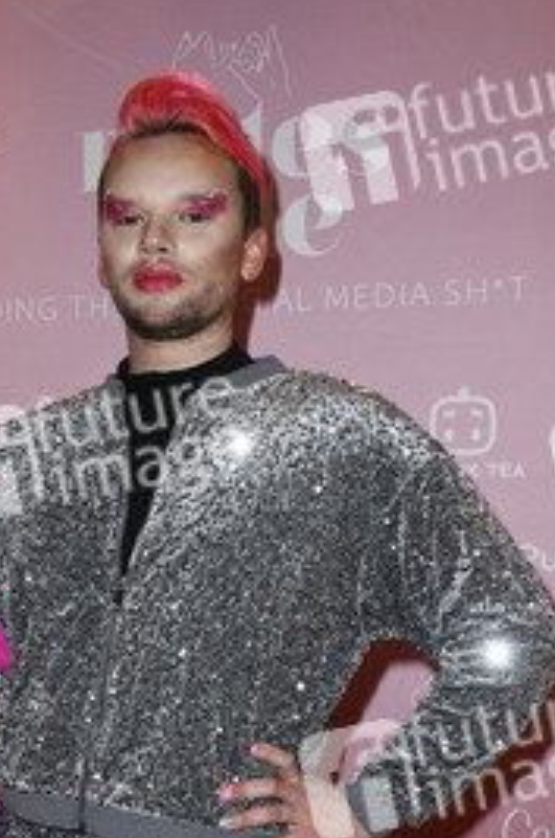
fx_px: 1671
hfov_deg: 18.8
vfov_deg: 27.8
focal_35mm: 72
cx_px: 176
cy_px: 609
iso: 800
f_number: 5.6
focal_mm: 48
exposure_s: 1/250
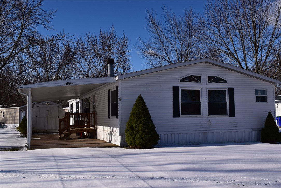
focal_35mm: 40
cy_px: 94
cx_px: 140
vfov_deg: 33.1
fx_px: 316
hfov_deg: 47.9
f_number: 11
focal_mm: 27
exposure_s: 1/500
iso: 200
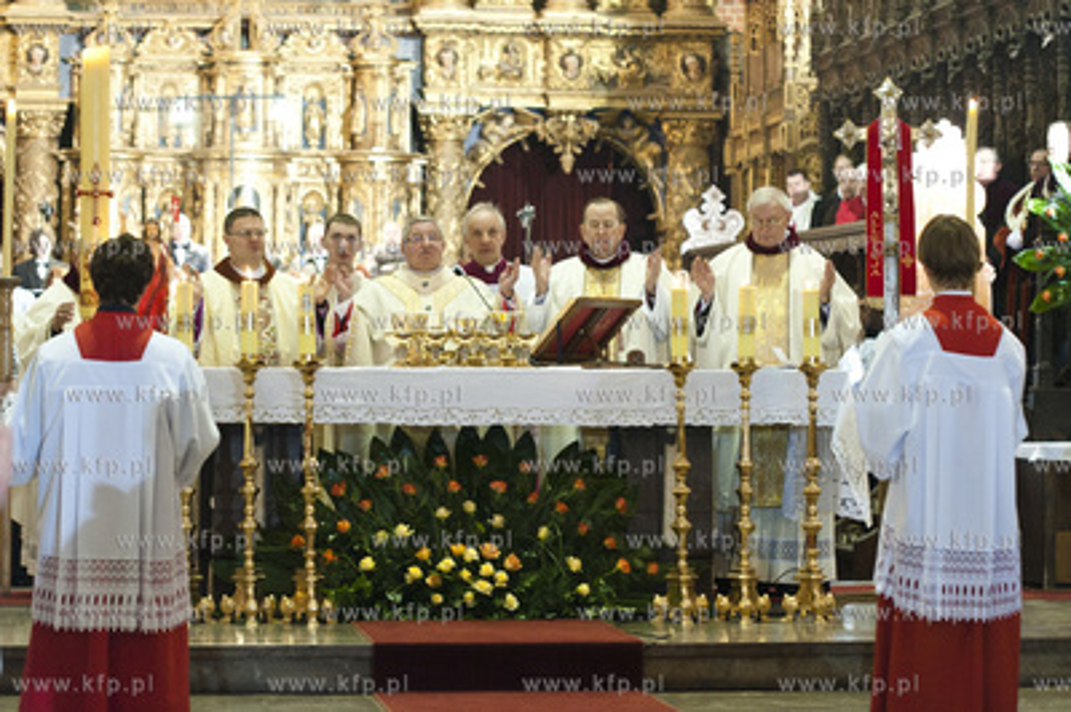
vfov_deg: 13.0
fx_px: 3121
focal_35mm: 105
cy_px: 356
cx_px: 536
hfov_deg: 19.5
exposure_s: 1/30
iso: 1600
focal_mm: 70
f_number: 2.8
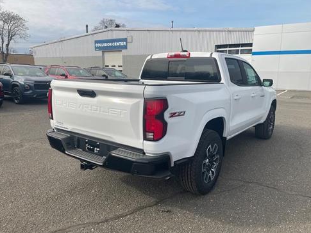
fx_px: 243
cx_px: 160
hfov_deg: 65.3
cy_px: 118
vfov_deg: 51.4
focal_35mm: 27
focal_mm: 4.2
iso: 32
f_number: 1.6
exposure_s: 1/888
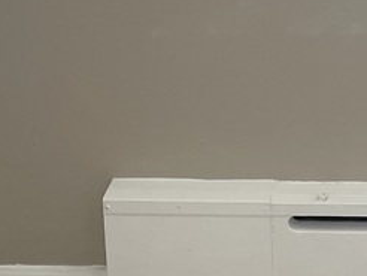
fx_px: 1613
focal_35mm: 152
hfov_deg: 12.4
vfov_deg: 9.4
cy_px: -182
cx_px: 522
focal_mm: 4.2
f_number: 1.6
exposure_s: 1/121
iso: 50
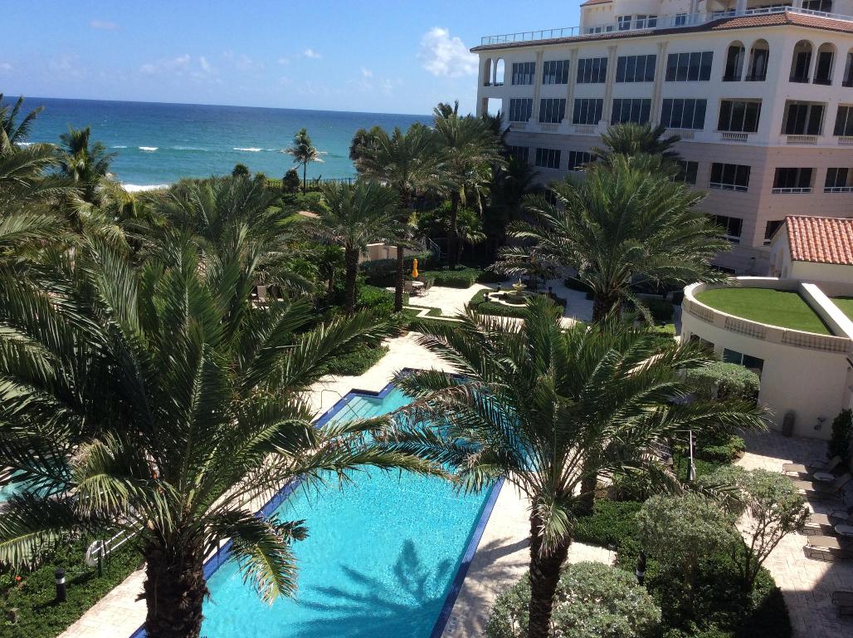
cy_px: 319
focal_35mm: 32
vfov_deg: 44.1
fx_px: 787
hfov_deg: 56.9
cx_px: 426
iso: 32
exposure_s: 1/1546
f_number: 2.4
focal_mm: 3.3
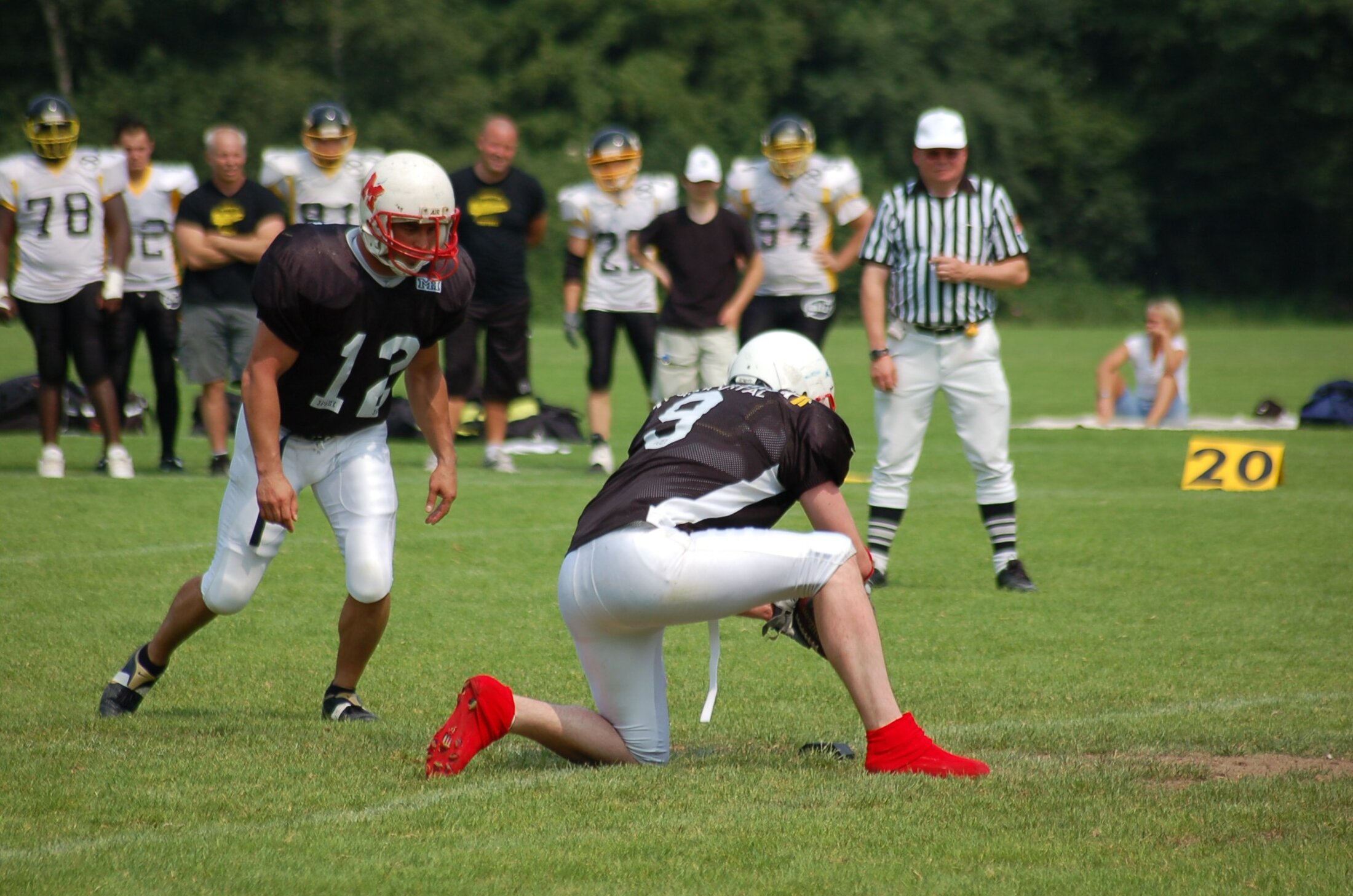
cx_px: 676
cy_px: 448
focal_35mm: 292
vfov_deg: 4.7
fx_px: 10972
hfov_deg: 7.1
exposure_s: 1/1250
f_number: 5
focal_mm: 195
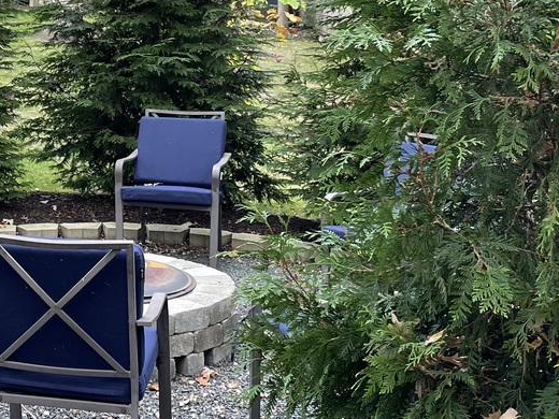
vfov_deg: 20.1
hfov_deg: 25.6
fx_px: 1163
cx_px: -8
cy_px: 52
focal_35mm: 72
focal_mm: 4.2
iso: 40
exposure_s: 1/121
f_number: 1.6
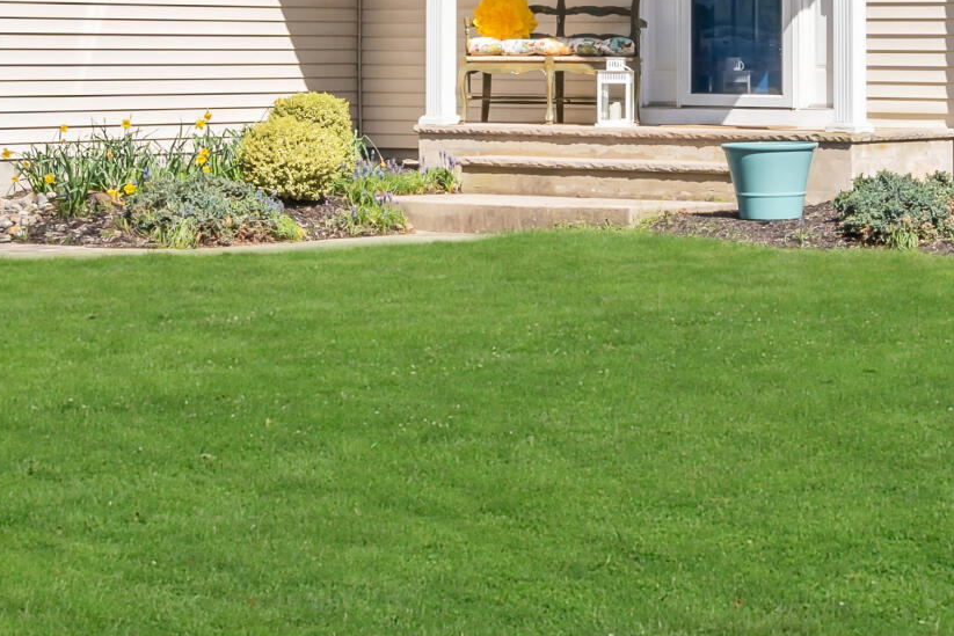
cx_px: 598
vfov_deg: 12.0
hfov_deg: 18.1
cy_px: -13
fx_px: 2995
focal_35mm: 113
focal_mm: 31
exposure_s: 1/25
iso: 100
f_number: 16
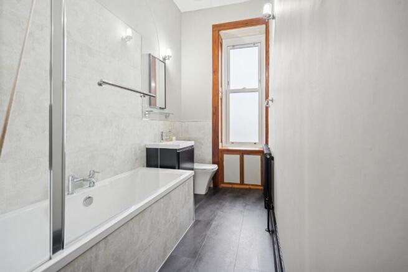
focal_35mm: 16
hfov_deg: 96.7
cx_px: 204
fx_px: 181
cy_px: 136
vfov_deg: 73.8
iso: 800
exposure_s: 1/20
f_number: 4
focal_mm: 16
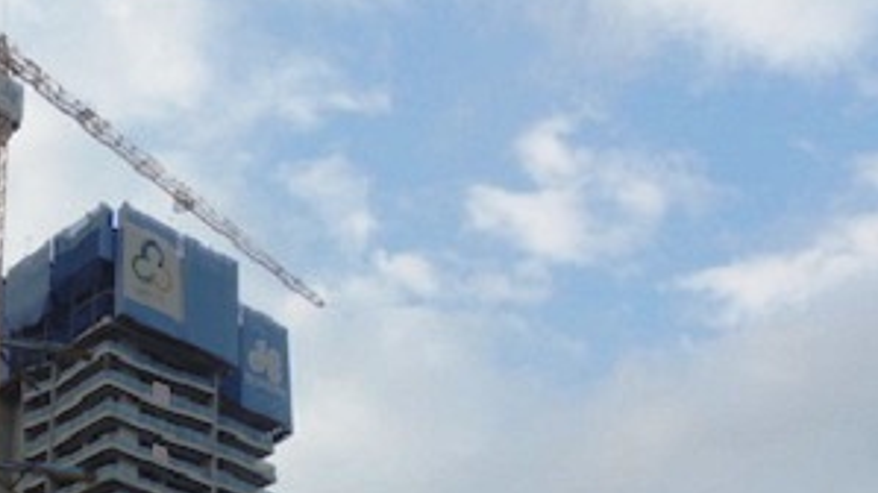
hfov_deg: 28.3
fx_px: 1653
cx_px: 50
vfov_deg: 16.1
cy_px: 629
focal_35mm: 71
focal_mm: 5.3
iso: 100
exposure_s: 1/320
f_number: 4.9
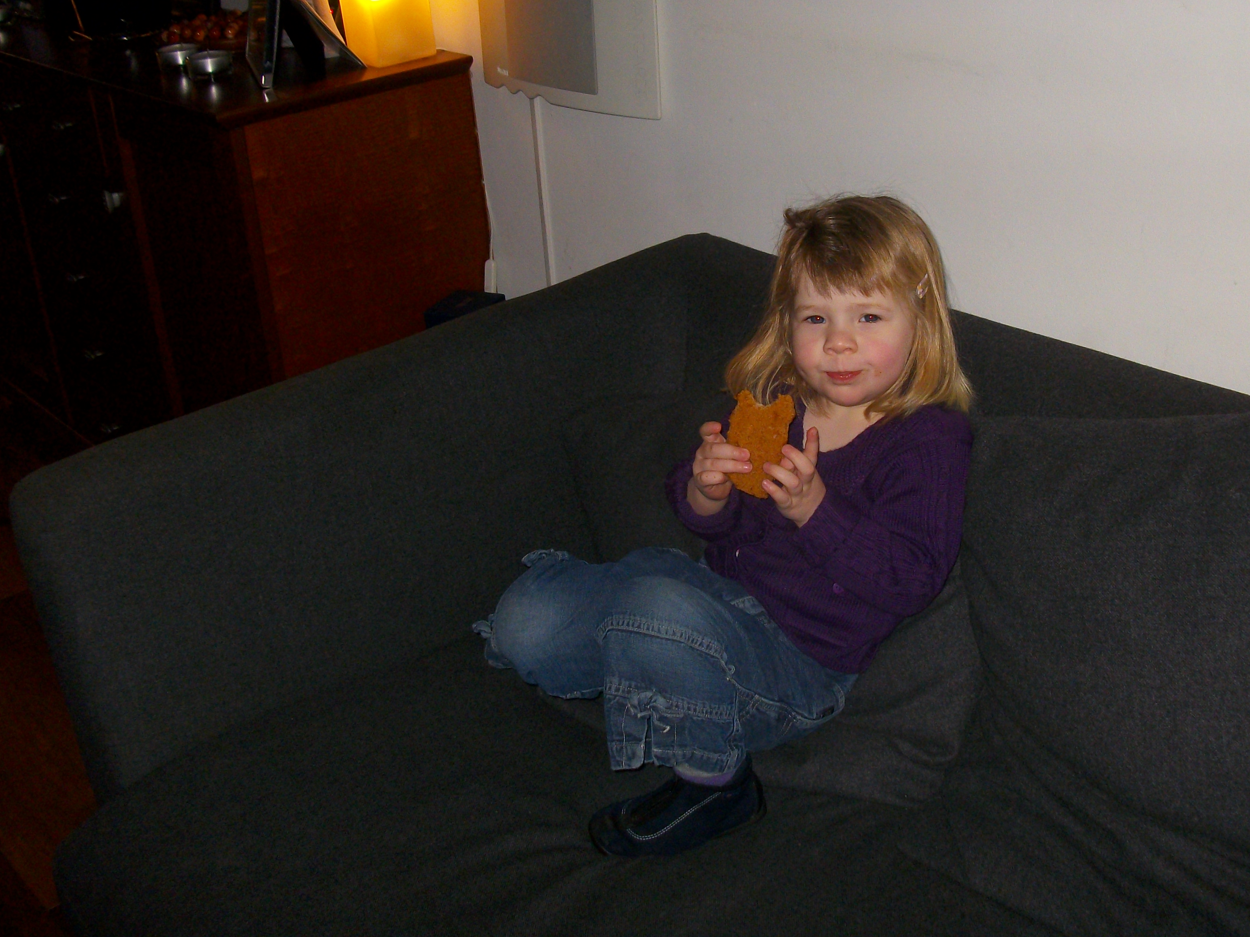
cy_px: 375
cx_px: 770
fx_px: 1589
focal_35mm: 44
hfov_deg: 42.7
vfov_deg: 32.8
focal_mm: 5.7
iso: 150
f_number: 2.9
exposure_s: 1/40
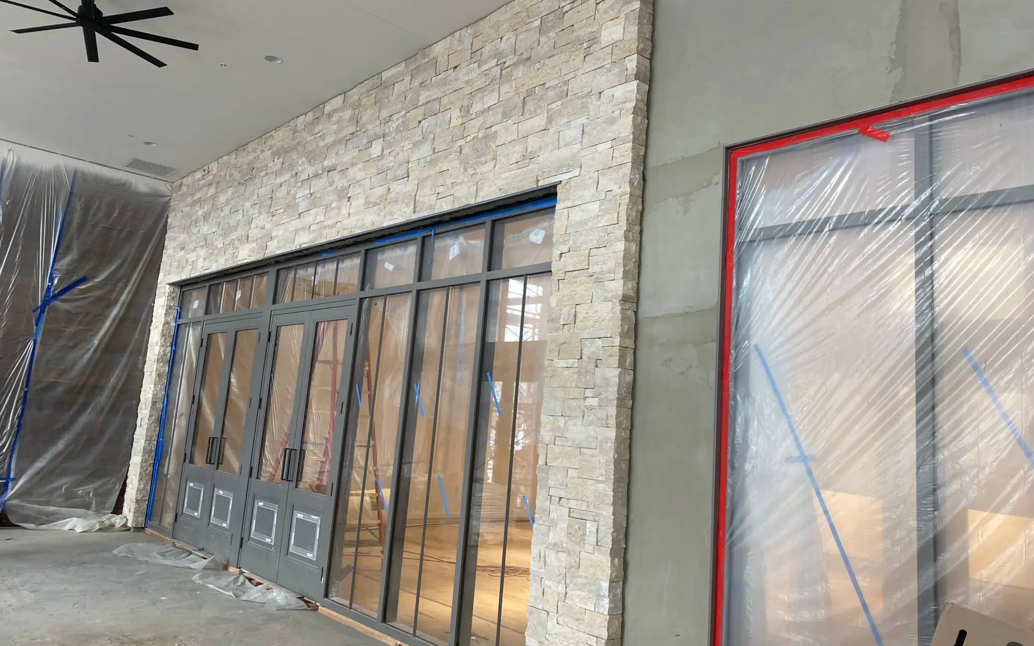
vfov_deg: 44.5
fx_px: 789
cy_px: 305
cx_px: 511
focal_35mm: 28
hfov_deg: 66.5
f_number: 1.8
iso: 125
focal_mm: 4.25
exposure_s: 1/120
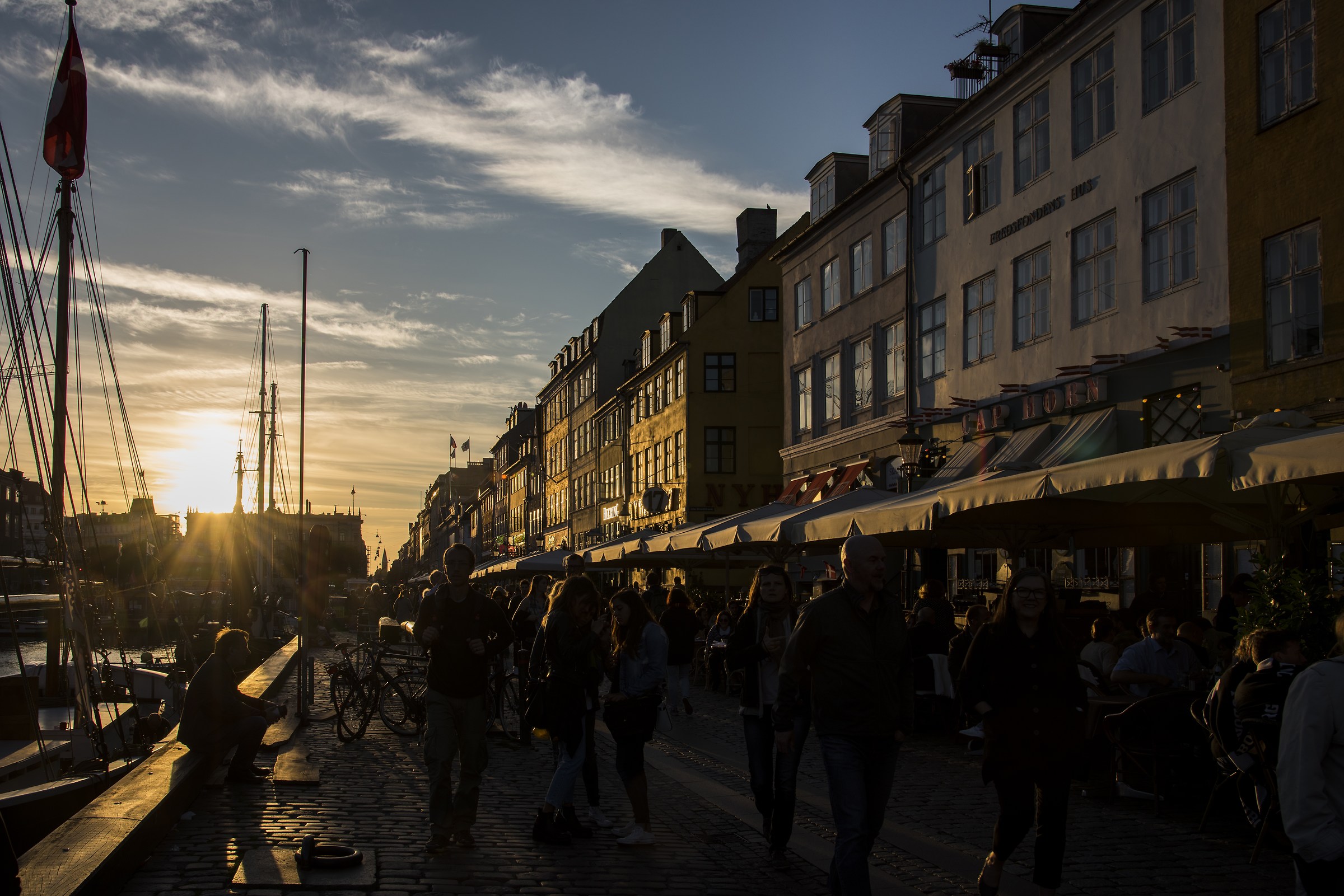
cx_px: 672
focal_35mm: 30
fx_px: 1120
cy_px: 448
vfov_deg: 43.6
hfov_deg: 61.9
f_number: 8
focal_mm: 30
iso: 100
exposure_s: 1/200
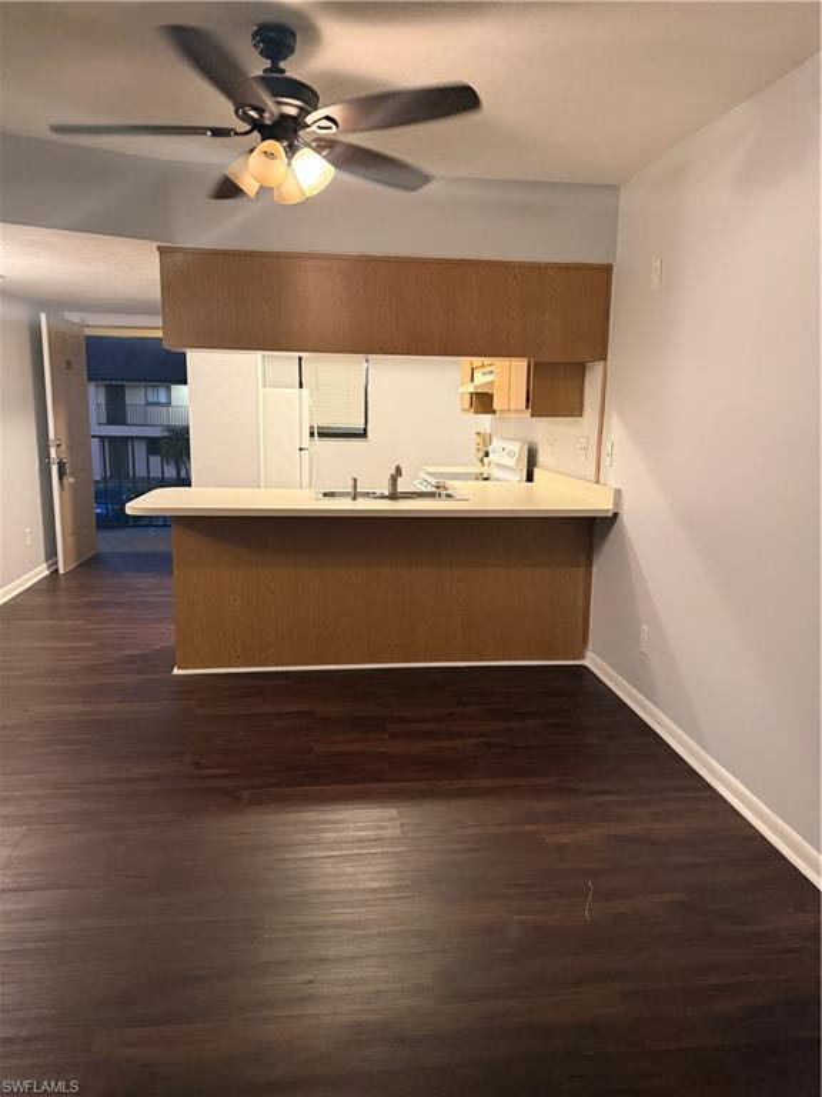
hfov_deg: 56.8
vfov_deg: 71.6
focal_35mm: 24
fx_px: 760
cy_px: 548
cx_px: 411
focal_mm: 6.76
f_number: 1.78
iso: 640
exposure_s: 1/60
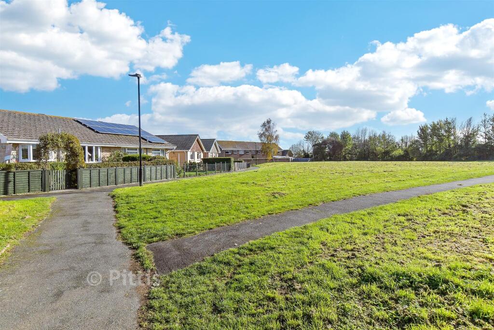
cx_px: 247
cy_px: 165
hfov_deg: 86.9
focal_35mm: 19
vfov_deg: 64.6
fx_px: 261
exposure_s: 1/1600
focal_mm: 13
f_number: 8
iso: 500
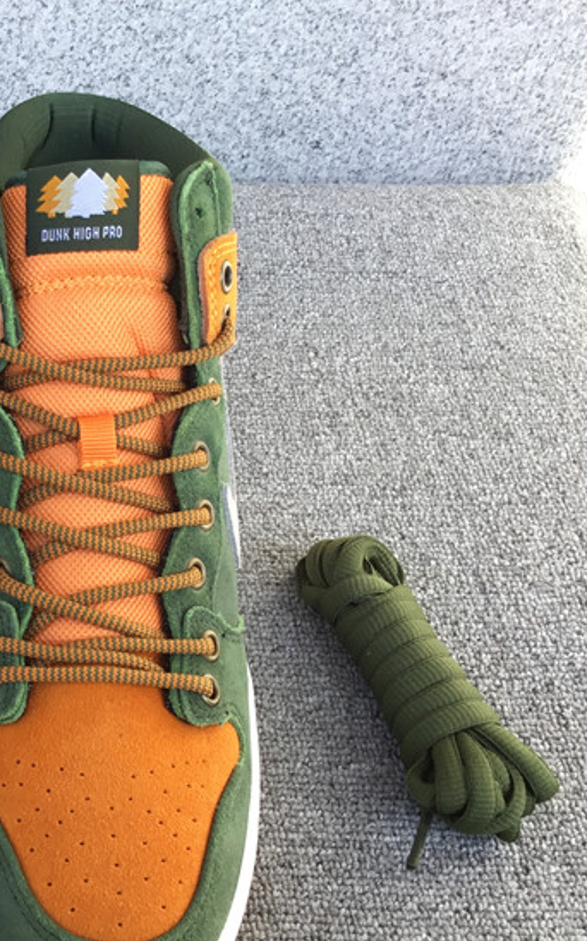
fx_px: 1384
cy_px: 562
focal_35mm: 54
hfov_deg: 22.4
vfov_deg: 37.4
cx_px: -77
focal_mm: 3.3
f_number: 2.4
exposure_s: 1/110
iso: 25
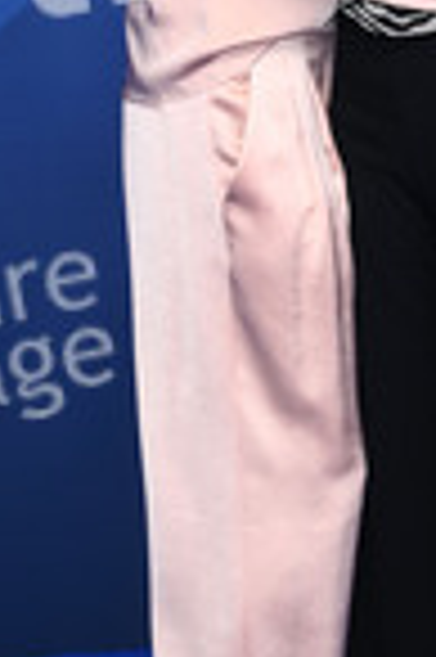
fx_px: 3095
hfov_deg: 8.0
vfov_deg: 12.1
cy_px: 135
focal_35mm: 170
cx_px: 373
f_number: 5.6
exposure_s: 1/250
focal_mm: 62
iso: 800
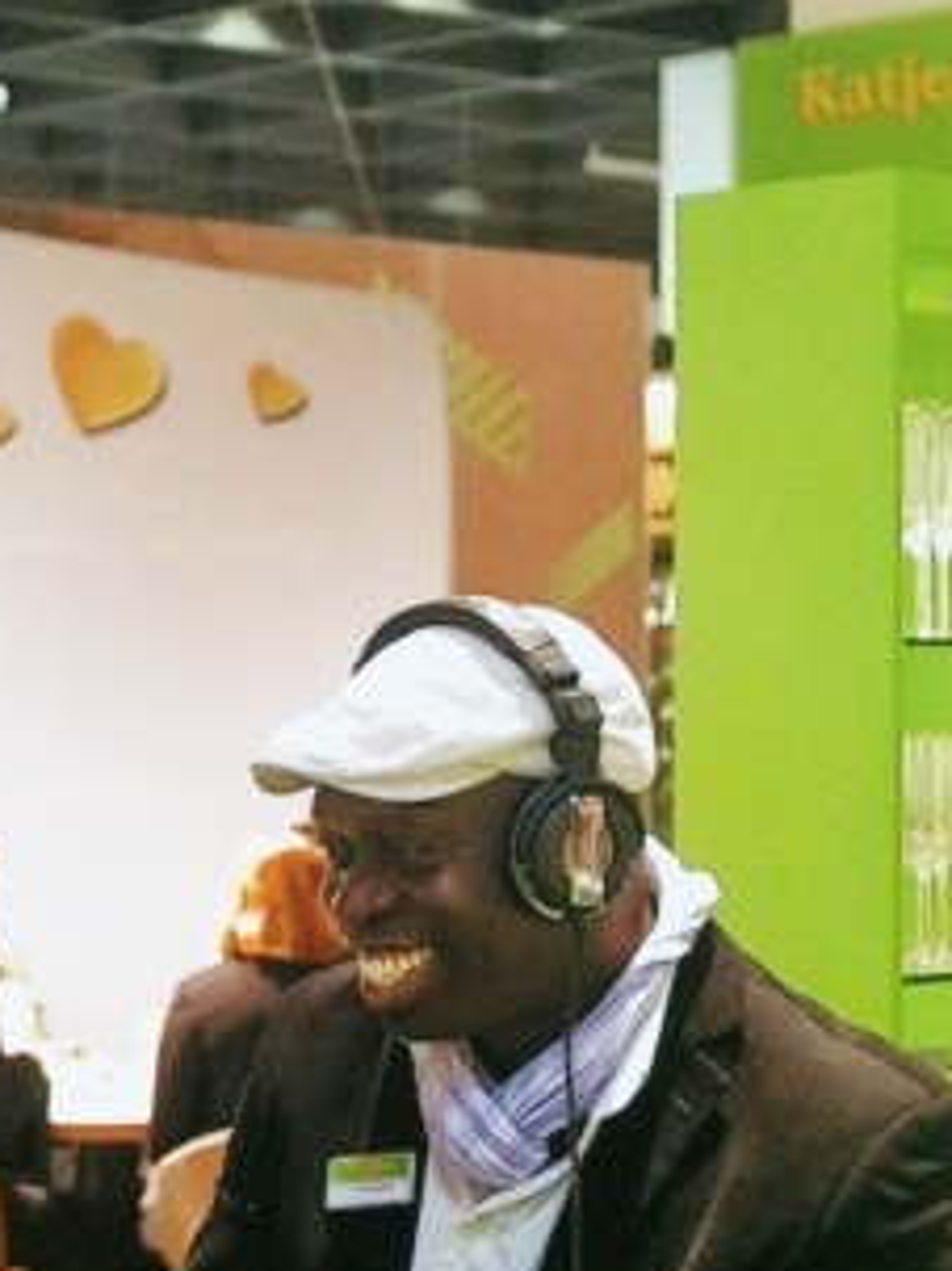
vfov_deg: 26.2
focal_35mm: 74
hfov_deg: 19.8
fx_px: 2715
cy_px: 864
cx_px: 315
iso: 100
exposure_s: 1/120
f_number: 2.8
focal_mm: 3.85
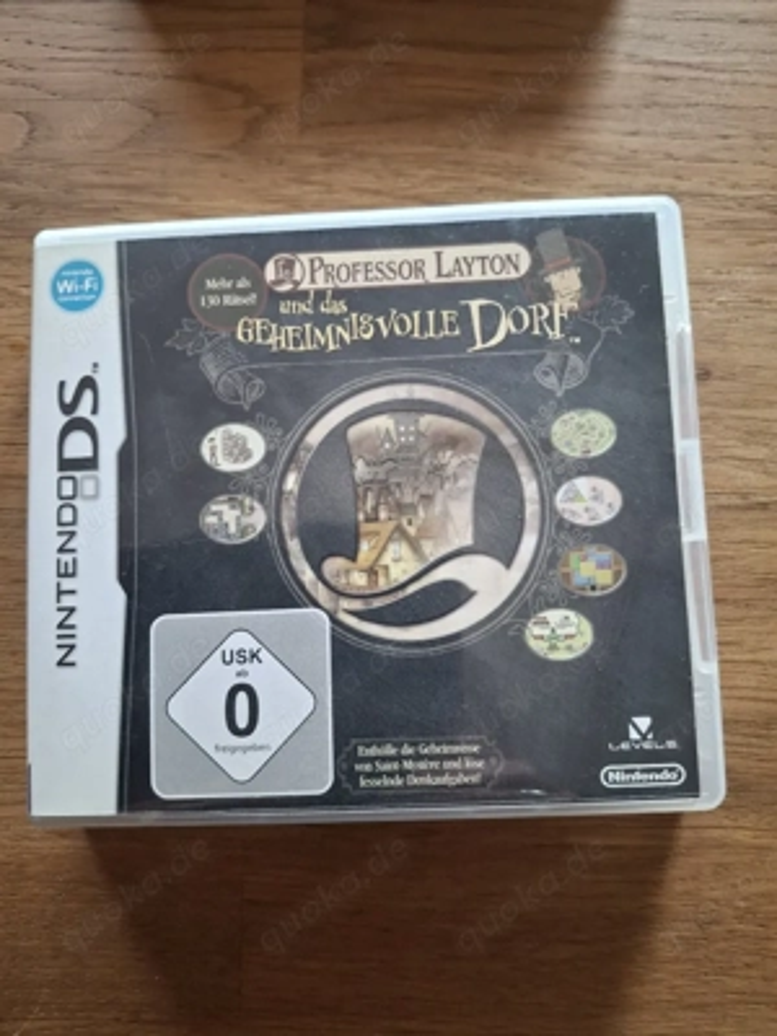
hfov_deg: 54.9
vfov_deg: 69.4
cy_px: 518
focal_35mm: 25
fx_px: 748
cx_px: 388
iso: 200
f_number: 1.8
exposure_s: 1/50
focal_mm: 4.69
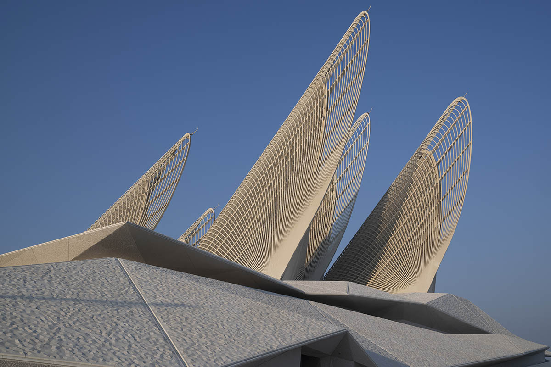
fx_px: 551
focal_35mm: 36
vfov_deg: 36.9
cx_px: 276
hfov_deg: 53.1
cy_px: 184
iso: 64
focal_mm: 36
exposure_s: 1/125
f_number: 11
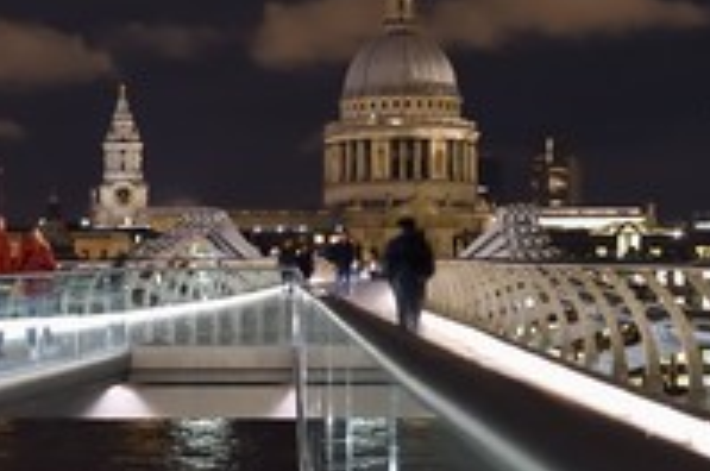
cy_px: 310
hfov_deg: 18.5
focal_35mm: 110
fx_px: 2166
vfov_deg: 12.4
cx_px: 214
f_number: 6.3
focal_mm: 52
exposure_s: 1/3.33
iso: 1600
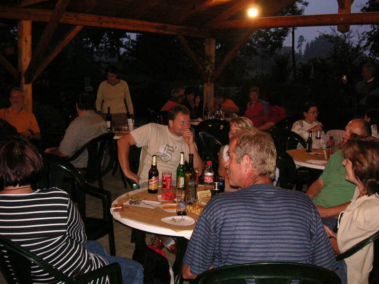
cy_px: 142
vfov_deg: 36.8
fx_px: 427
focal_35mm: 39
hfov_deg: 47.9
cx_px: 190
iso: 160
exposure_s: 1/45
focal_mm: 6.5
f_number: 2.9
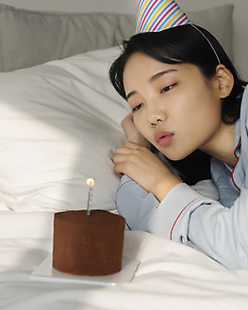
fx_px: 734
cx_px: 124
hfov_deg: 19.2
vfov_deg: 23.9
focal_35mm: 80
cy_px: 163
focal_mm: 70
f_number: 5
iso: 400
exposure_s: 1/640
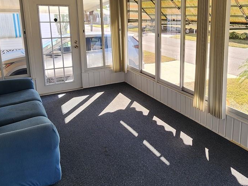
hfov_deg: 58.3
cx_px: 170
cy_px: 64
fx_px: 215
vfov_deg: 46.2
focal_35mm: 30
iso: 50
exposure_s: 1/133
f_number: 2.2
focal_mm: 2.2
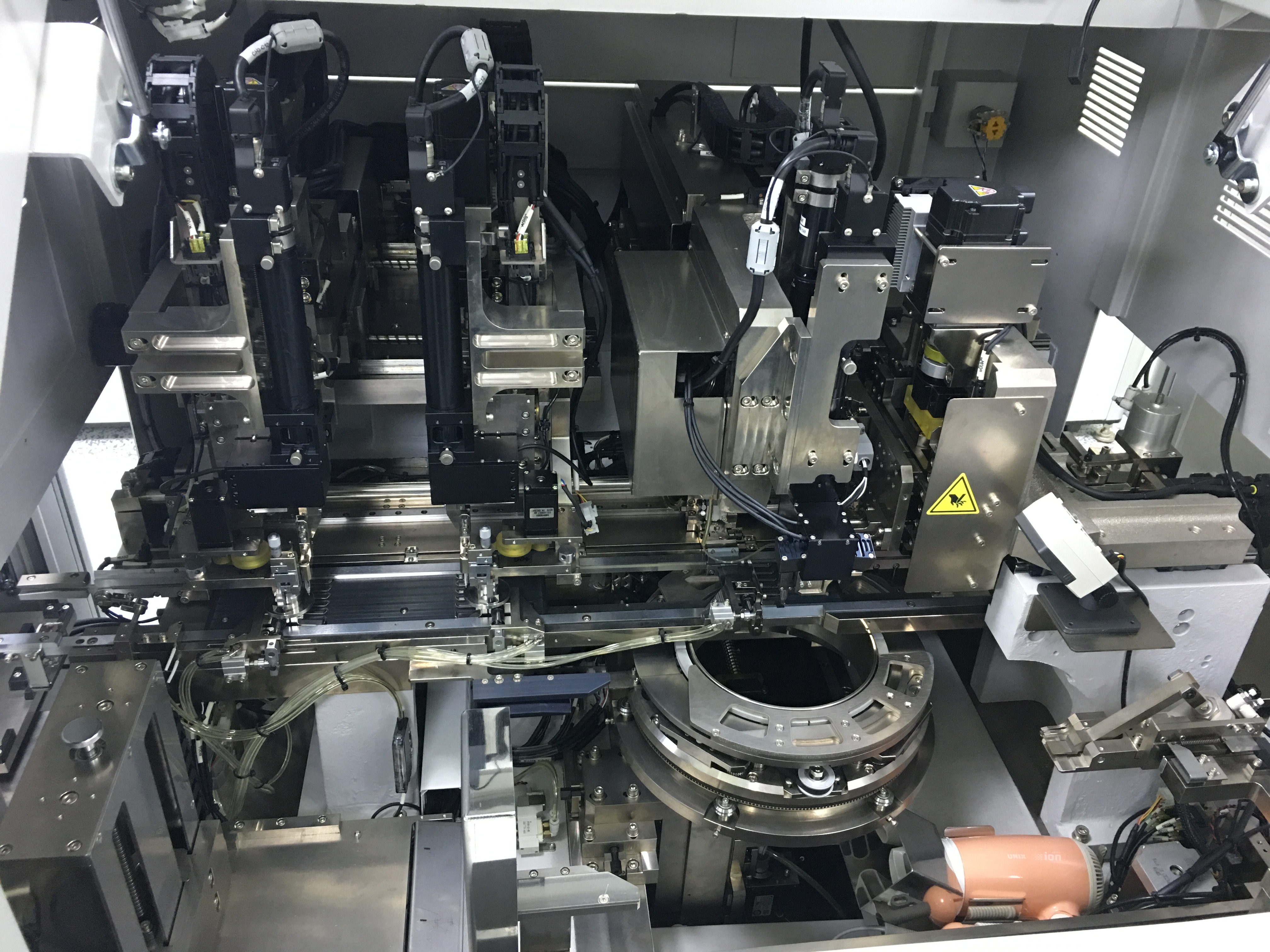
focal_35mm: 29
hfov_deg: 61.7
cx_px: 635
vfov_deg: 48.2
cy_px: 476
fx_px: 1064
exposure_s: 1/15
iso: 100
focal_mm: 4.15
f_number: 2.2
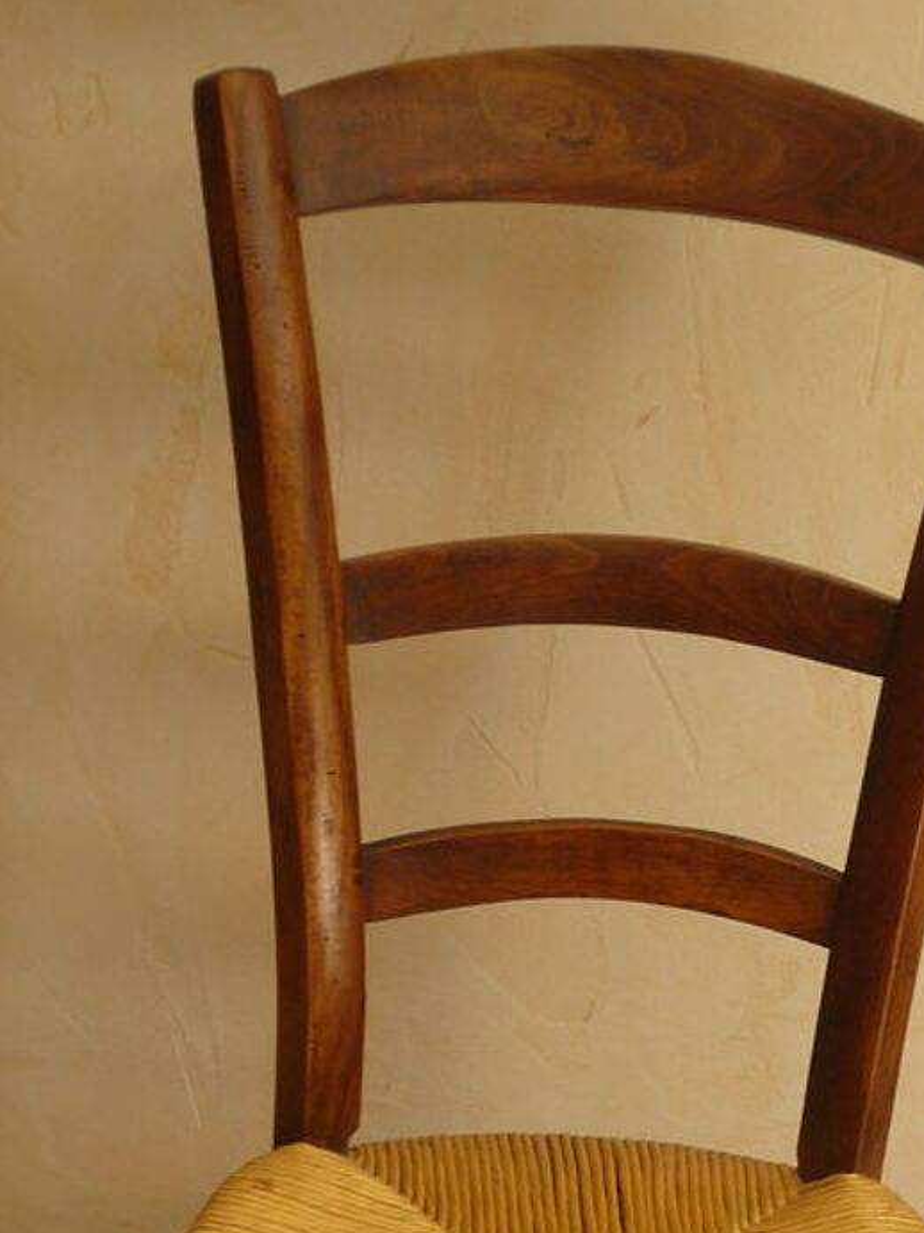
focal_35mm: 83
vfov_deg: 22.8
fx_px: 2955
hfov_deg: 17.7
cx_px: 662
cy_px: 1157
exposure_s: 1/50
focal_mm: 6.3
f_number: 3.8
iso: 100
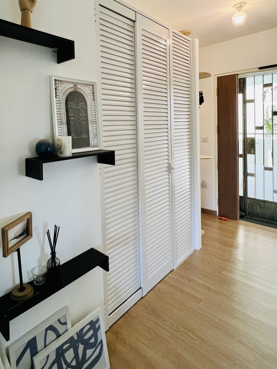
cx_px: 99
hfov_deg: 64.7
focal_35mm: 20
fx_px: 213
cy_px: 135
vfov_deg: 80.0
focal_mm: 1.57
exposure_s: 1/50
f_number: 1.8
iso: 200
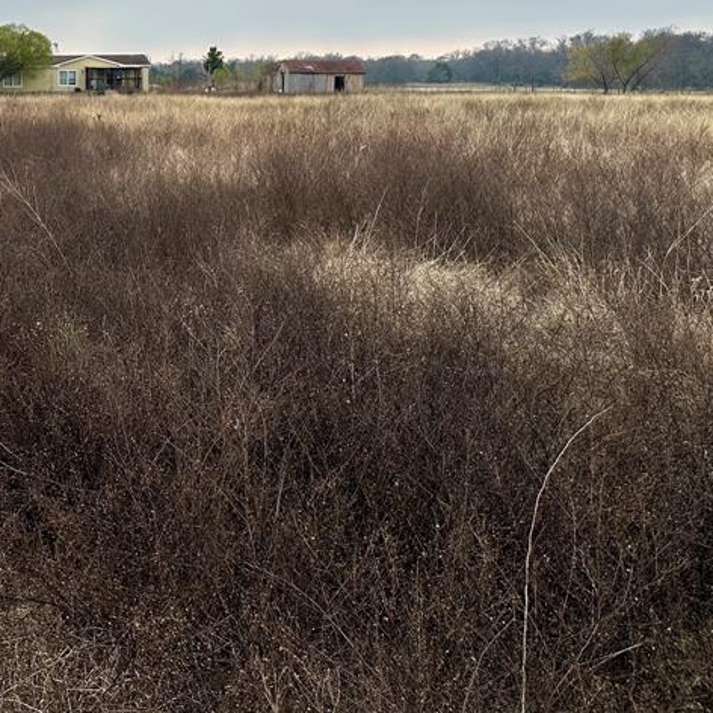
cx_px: 18
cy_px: 147
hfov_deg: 33.9
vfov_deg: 35.6
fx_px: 1072
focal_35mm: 46
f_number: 1.78
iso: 80
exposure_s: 1/2732
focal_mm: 6.86
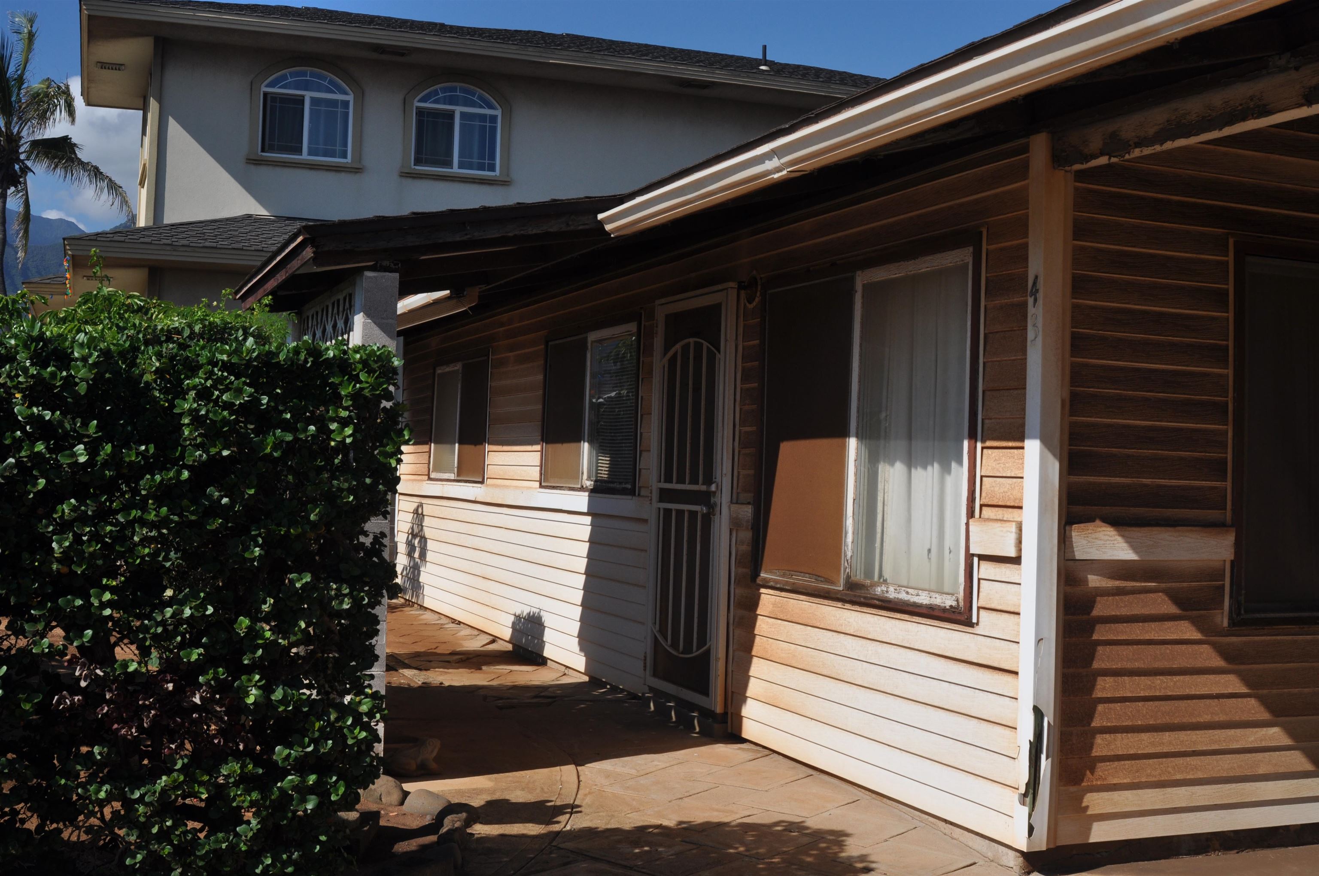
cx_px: 660
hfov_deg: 46.5
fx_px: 1537
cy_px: 438
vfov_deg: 31.8
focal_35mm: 42
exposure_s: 1/400
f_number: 10
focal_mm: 28
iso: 200
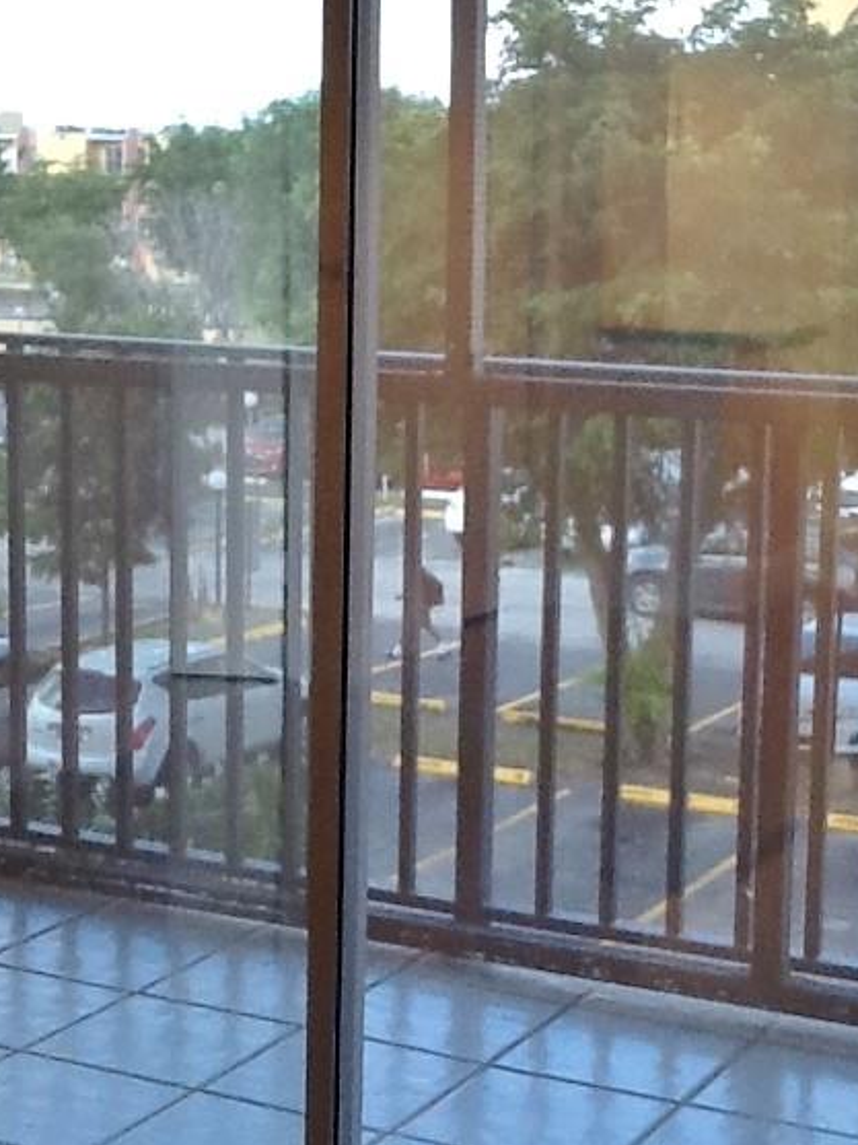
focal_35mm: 76
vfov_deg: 25.7
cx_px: 401
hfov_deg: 19.4
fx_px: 2512
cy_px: 585
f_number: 2.4
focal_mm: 2.03
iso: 50
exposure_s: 1/60
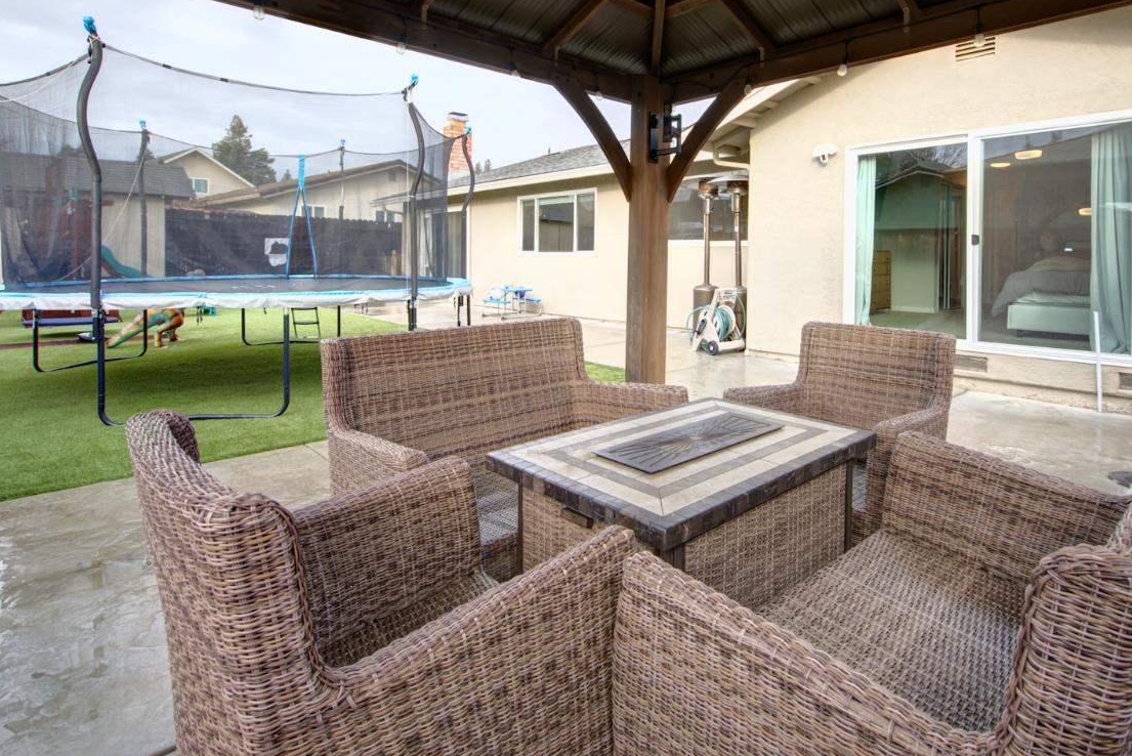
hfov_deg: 86.7
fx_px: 598
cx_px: 614
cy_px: 262
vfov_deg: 63.2
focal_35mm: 19
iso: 100
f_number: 14
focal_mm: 14
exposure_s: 1/13
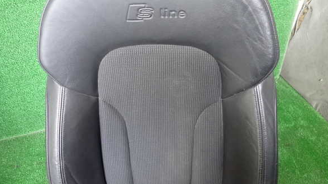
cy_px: 90
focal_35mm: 28
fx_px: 243
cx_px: 167
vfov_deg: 41.4
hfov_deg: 67.9
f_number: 2
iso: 1250
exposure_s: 1/200
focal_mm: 4.5
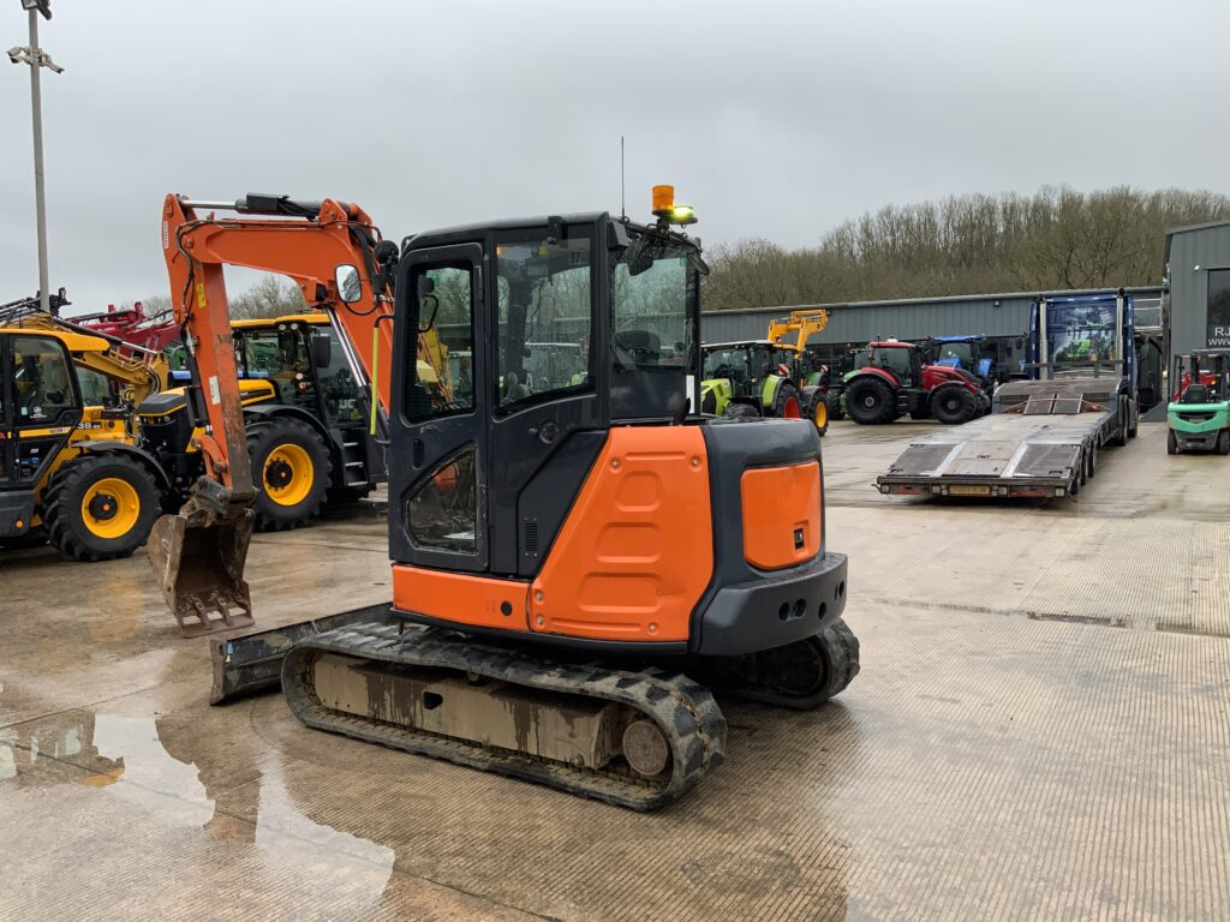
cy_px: 461
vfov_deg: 48.2
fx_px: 1030
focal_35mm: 29
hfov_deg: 61.7
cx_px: 615
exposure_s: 1/353
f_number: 1.8
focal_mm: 3
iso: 16
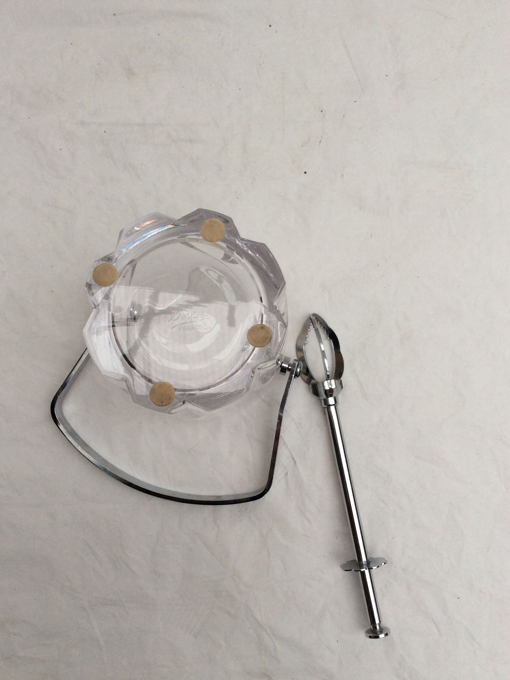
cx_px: 248
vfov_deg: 55.4
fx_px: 648
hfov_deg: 42.9
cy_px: 342
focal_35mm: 33
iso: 50
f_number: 2.4
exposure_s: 1/100
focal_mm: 3.3
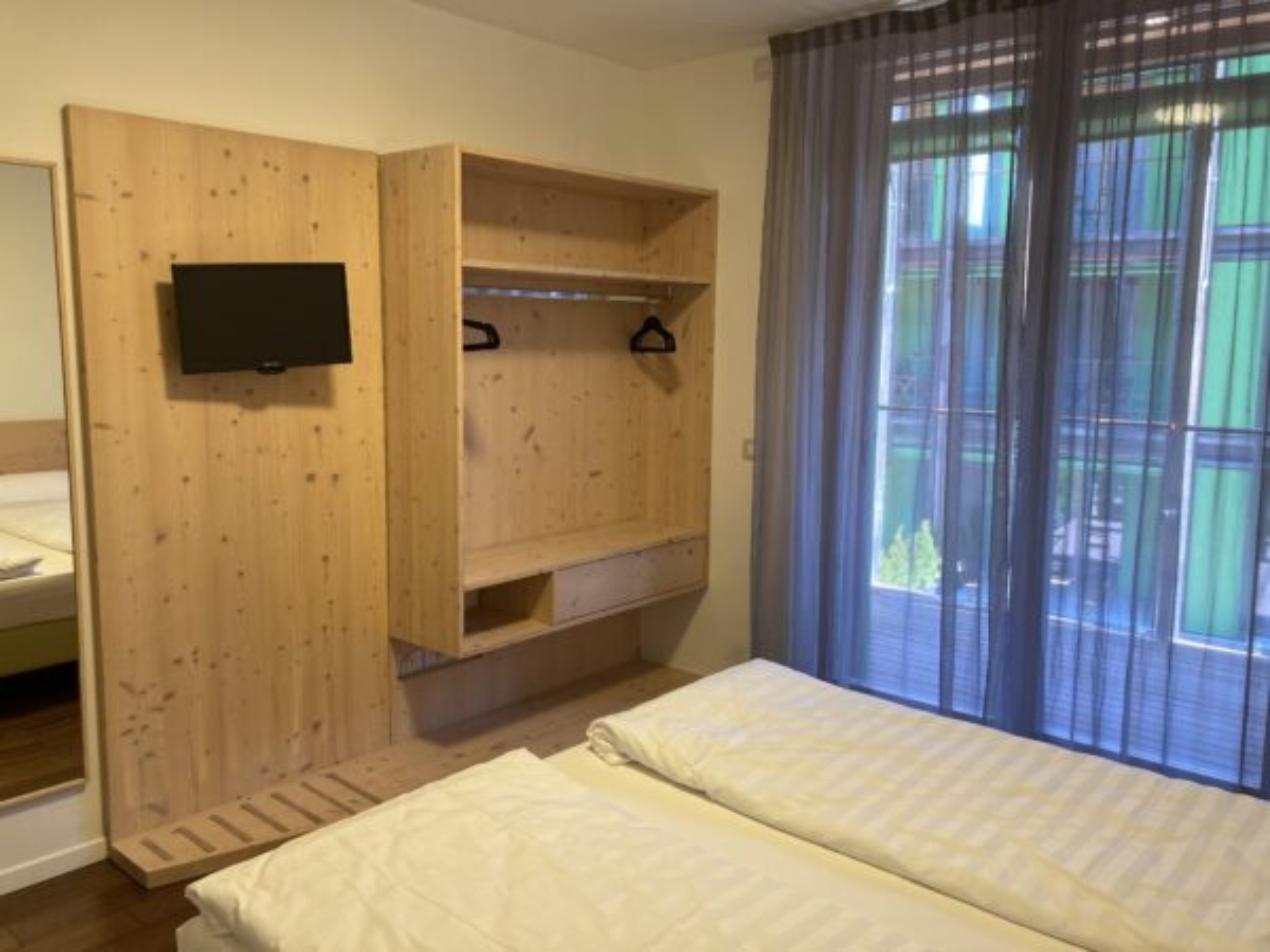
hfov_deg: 63.4
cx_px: 635
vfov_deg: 49.7
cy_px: 476
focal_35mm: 28
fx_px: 1027
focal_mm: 3.99
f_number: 1.8
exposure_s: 1/50
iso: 50
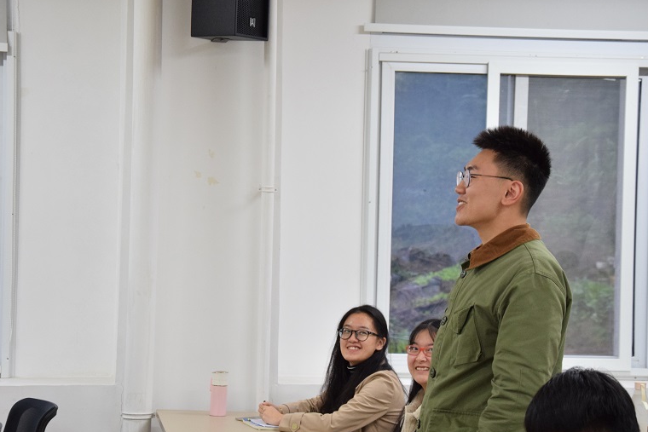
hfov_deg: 19.8
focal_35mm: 103
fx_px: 1854
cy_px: 233
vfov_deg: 13.3
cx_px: 376
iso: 1600
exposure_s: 1/80
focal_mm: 58
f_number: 5.6
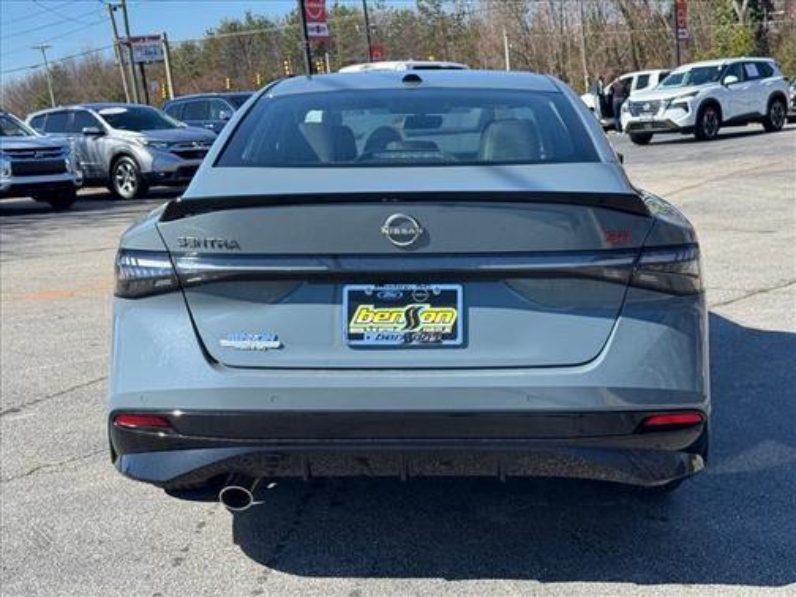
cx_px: 398
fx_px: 1104
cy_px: 298
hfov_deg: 39.7
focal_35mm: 48
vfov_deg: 30.3
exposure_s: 1/2179
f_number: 1.78
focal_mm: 6.76
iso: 64
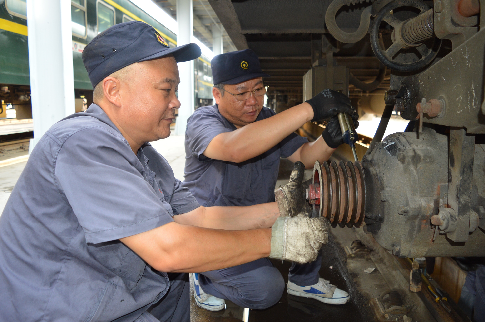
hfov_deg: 67.4
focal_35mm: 27
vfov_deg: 47.8
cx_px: 242
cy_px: 161
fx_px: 363
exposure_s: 1/80
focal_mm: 18
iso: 400
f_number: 4
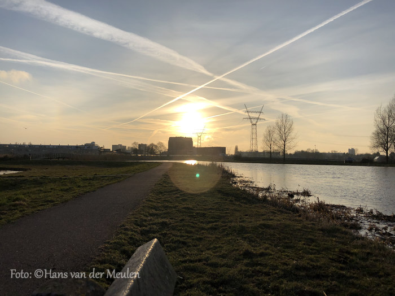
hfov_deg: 63.5
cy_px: 148
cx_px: 198
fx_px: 319
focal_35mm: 28
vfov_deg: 49.7
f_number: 1.8
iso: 20
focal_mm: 3.99
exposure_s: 1/4878
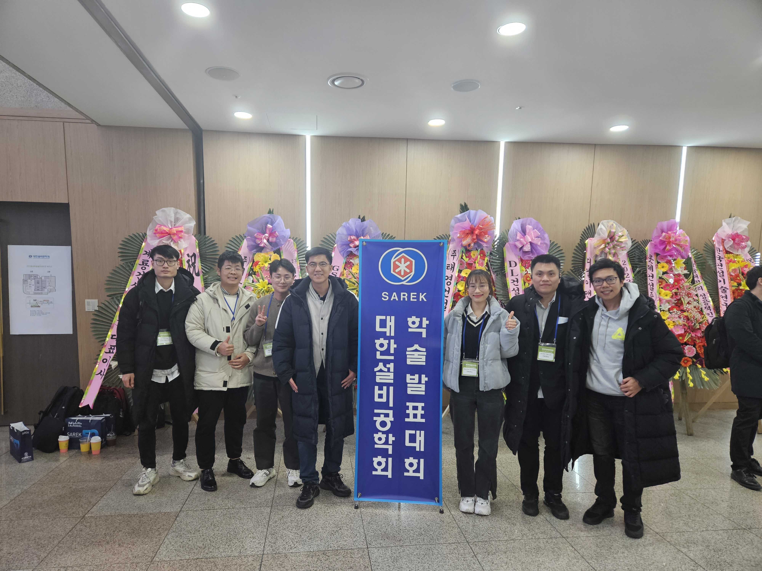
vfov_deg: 58.9
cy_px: 286
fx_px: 506
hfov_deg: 73.9
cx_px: 381
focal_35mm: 23
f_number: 1.8
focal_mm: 5.4
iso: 250
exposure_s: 1/120
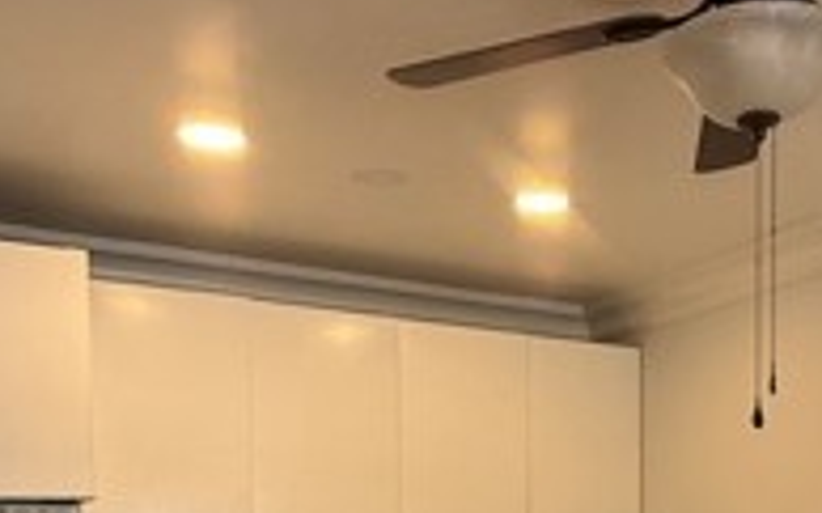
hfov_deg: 40.1
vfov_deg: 24.0
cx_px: 602
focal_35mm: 49
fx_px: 1097
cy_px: 611
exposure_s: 1/99
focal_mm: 2.22
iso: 100
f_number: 2.2
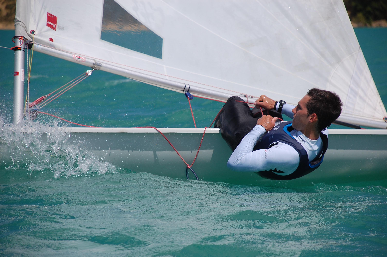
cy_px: 128
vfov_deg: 6.8
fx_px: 2175
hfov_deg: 10.2
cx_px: 194
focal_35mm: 202
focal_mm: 135
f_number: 5.6
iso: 200
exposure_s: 1/1250
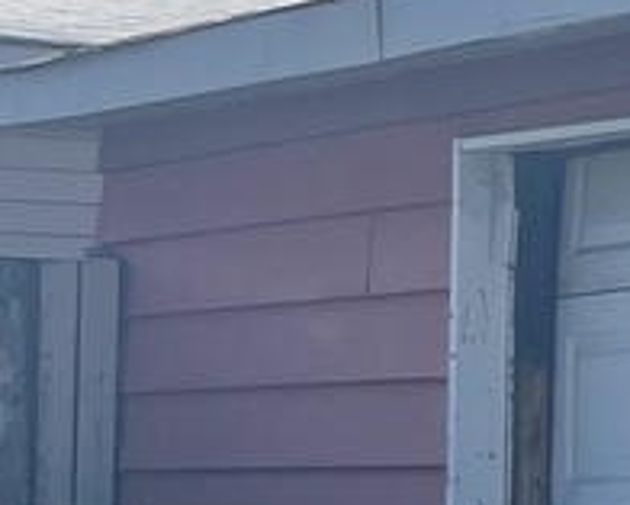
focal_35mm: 186
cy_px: 228
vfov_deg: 8.3
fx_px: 3470
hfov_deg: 8.6
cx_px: 1903
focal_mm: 5.7
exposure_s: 1/6211
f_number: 1.5
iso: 50
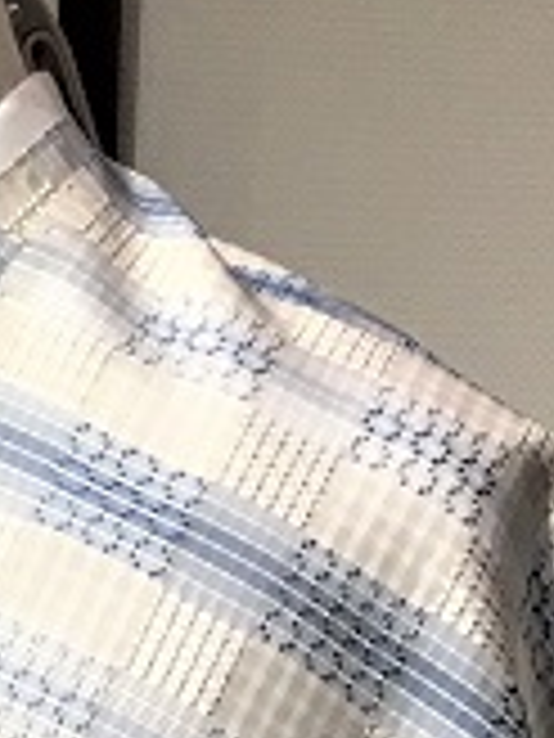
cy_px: 1852
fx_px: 3222
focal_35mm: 151
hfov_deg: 9.7
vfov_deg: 10.8
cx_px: -158
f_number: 2.2
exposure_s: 1/40
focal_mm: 4.15
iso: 32
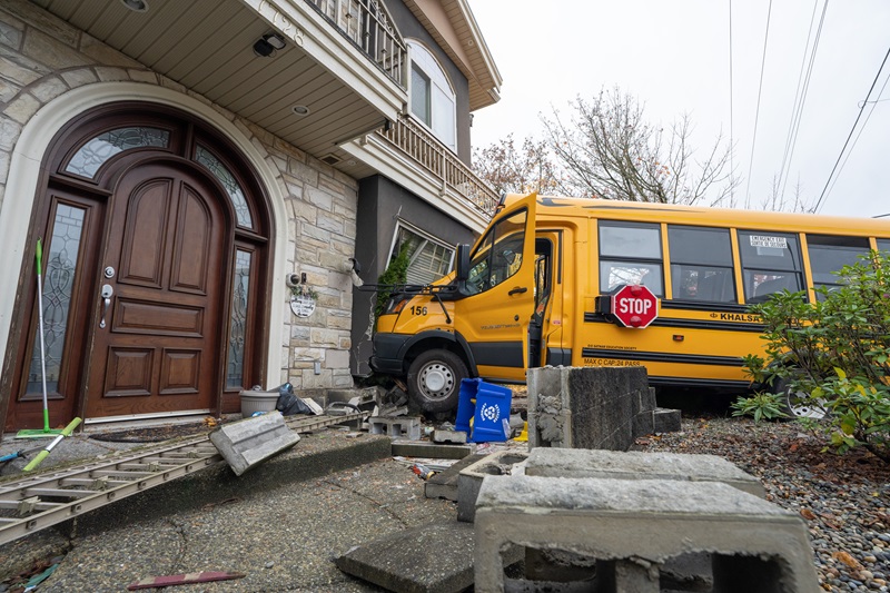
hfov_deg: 96.7
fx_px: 395
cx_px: 445
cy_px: 296
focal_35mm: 16
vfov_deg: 73.7
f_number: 6.3
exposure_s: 1/400
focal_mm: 16
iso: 800
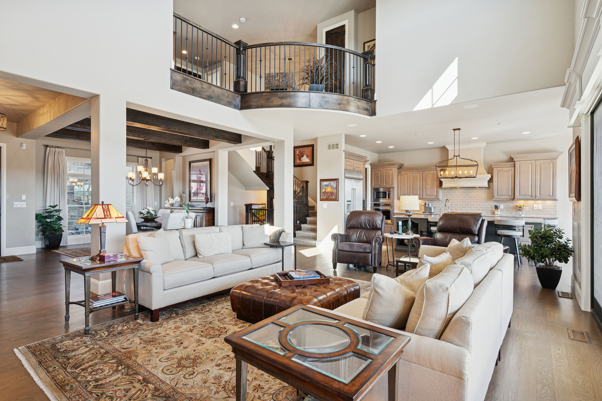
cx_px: 301
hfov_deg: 90.0
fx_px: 301
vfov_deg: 67.3
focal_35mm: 18
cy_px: 200
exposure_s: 1/25
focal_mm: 18
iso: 400
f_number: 9
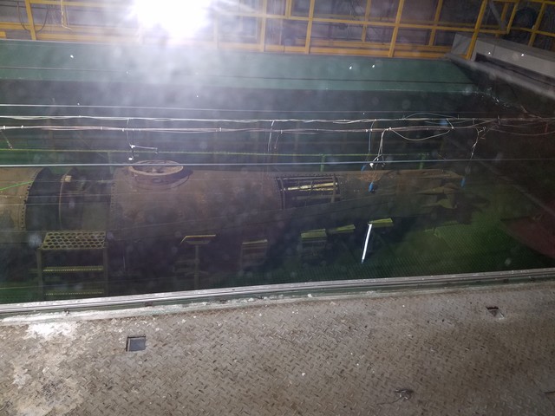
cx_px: 278
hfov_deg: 67.3
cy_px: 208
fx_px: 417
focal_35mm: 26
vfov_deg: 53.1
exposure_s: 1/22
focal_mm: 4.2
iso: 125
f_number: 1.7
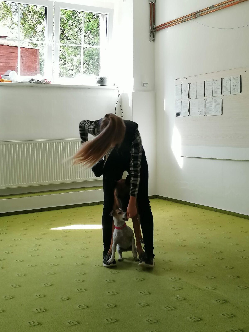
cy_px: 166
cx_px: 124
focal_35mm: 48
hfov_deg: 30.3
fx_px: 460
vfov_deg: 39.7
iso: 64
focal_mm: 4.75
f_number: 1.8
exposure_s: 1/50
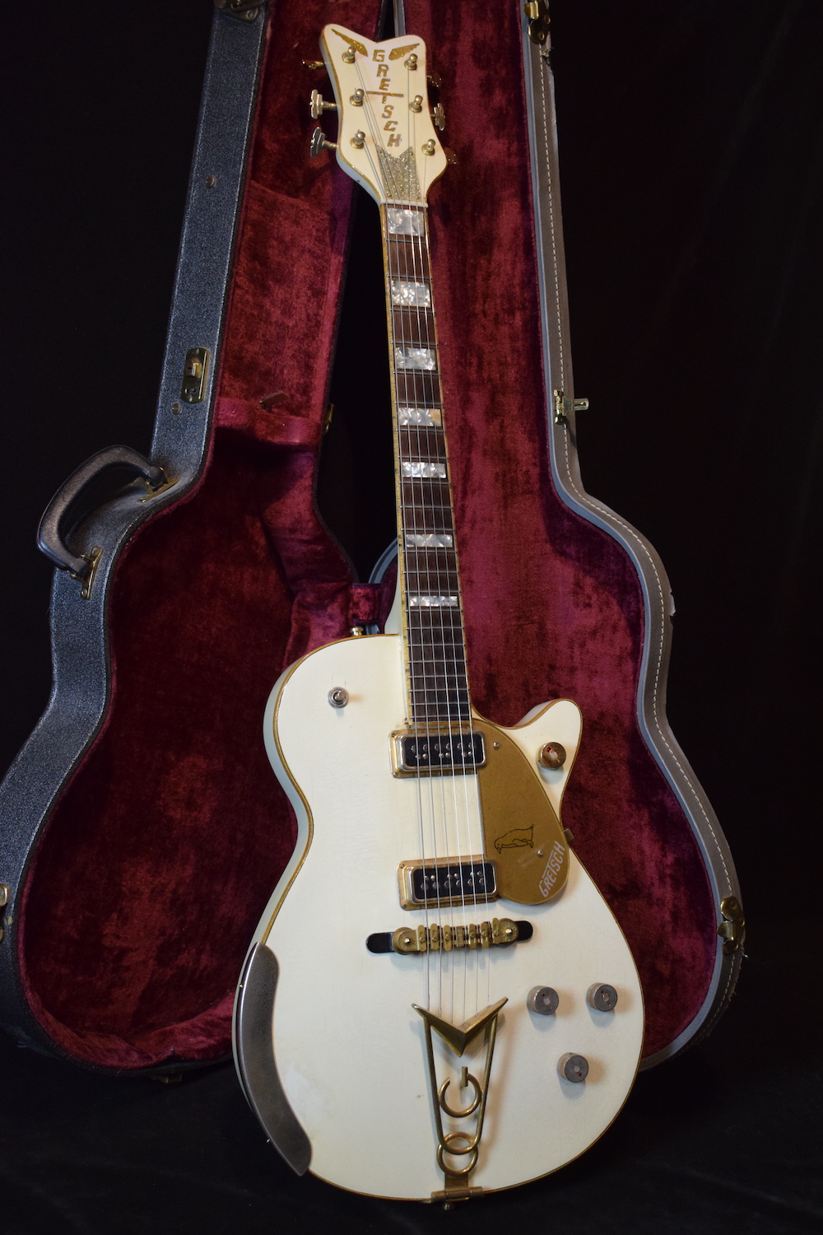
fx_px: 1543
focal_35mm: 45
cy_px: 618
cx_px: 412
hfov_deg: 29.9
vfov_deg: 43.6
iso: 1800
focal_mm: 30
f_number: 4.2
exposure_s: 1/60
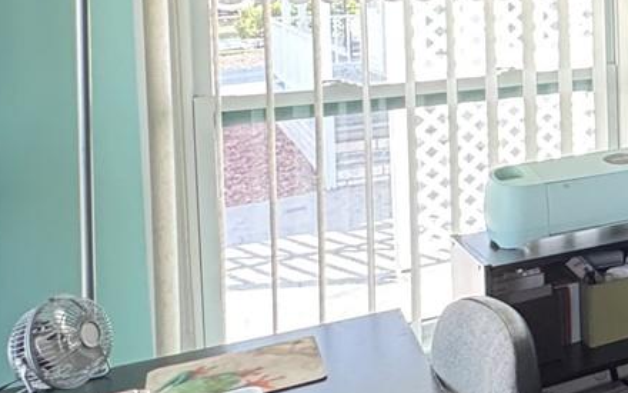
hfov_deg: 25.5
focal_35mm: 54
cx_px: 995
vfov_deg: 23.0
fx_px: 924
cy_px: 3
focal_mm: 2.22
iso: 320
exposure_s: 1/98
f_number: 2.2
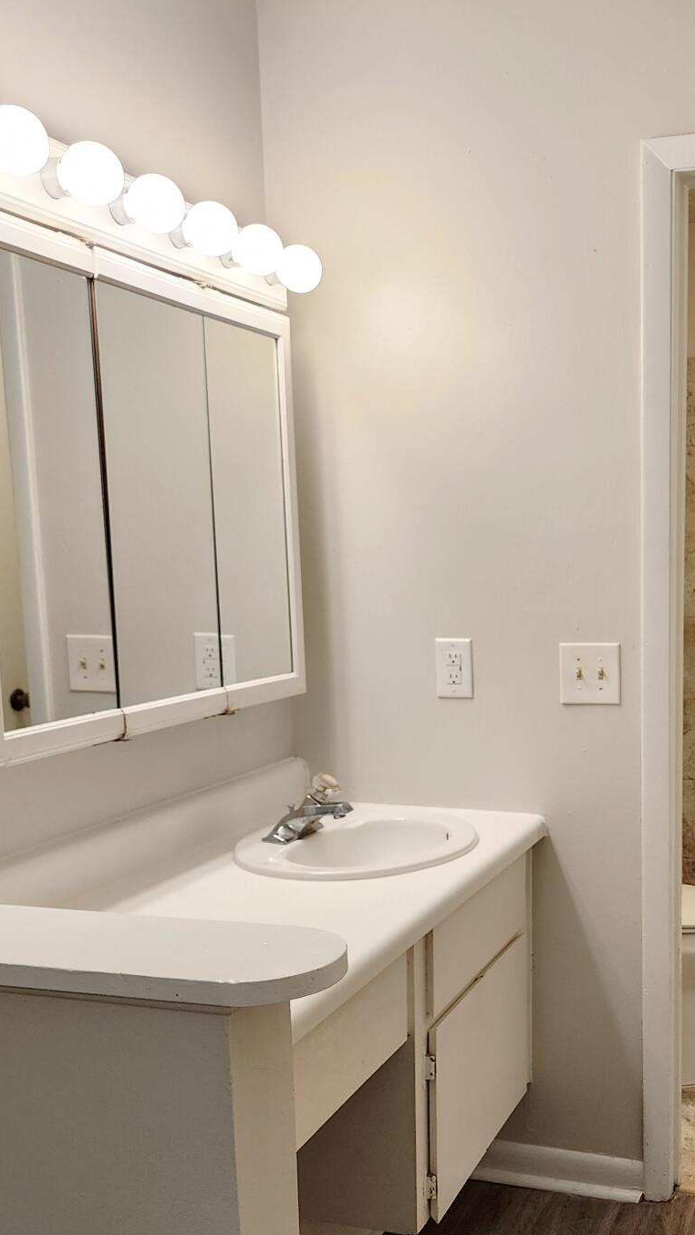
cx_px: 565
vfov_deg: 53.8
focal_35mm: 37
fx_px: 1212
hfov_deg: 31.1
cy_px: 714
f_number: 1.8
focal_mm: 6.4
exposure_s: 1/120
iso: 160
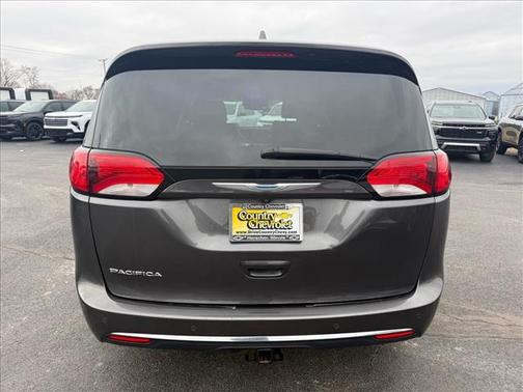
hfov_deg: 71.6
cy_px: 196
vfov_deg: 56.8
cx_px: 262
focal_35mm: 24
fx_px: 363
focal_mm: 6.76
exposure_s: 1/909
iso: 100
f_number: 1.78
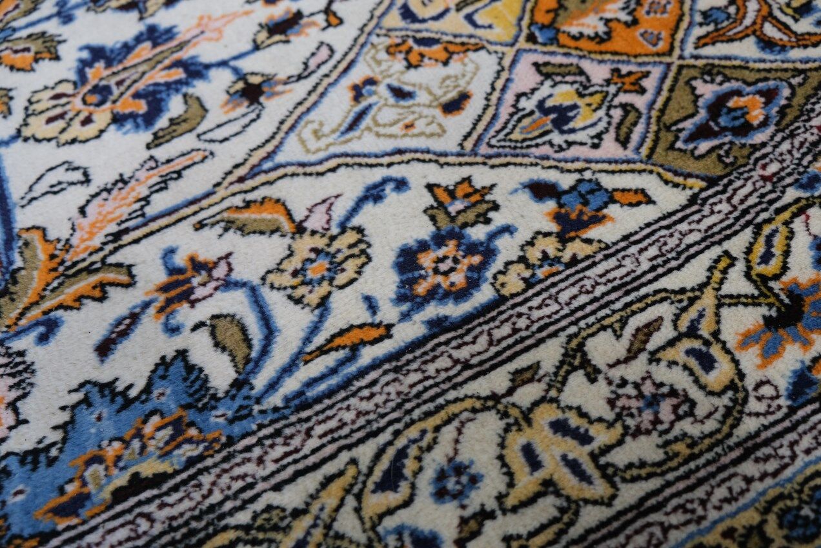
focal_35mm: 27
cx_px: 410
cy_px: 274
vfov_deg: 47.9
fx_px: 616
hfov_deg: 67.4
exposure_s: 1/26
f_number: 2.8
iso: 320
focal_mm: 18
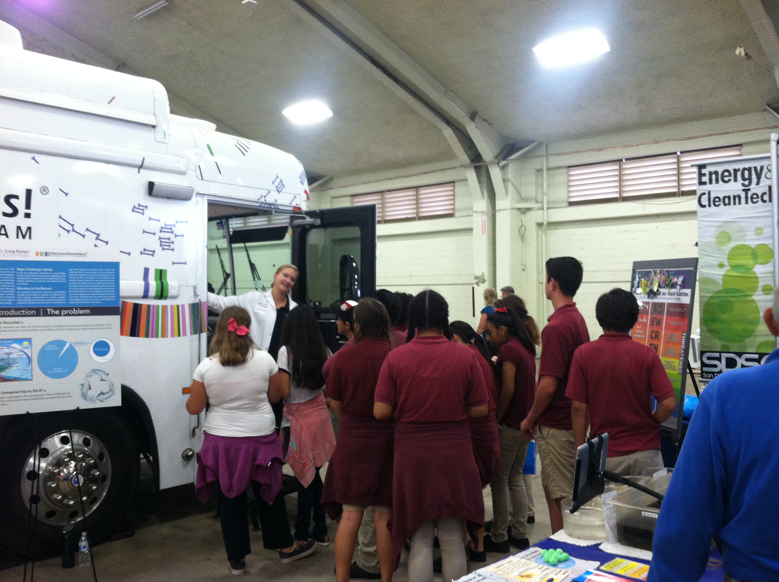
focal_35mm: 35
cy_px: 291
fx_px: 786
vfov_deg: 40.6
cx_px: 390
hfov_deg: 52.7
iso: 125
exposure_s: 1/15
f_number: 2.8
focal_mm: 3.85
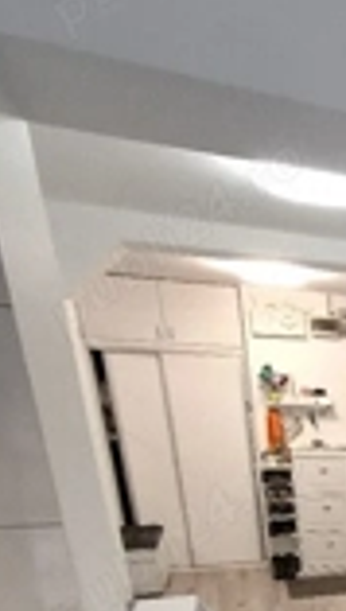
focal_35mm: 36
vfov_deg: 47.5
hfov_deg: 23.8
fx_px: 584
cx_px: 556
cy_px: 588
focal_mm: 1.74
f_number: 2.2
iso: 160
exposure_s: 1/50
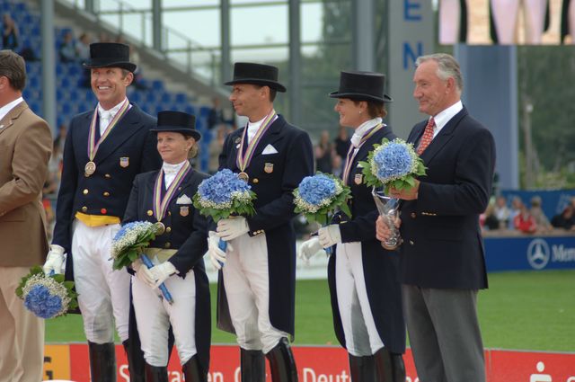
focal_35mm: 300
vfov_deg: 4.6
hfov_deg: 6.9
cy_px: 191
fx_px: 4786
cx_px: 288
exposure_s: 1/250
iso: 200
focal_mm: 200
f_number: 5.6
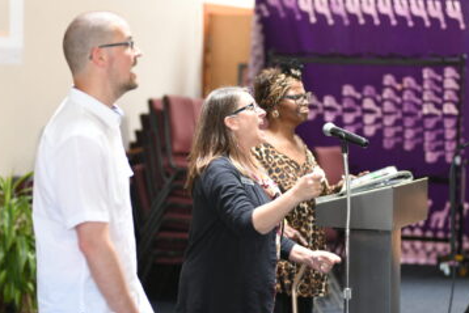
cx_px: 215
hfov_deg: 15.5
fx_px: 1720
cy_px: 155
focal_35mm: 132
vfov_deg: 10.4
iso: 500
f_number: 3.5
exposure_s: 1/50
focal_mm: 105
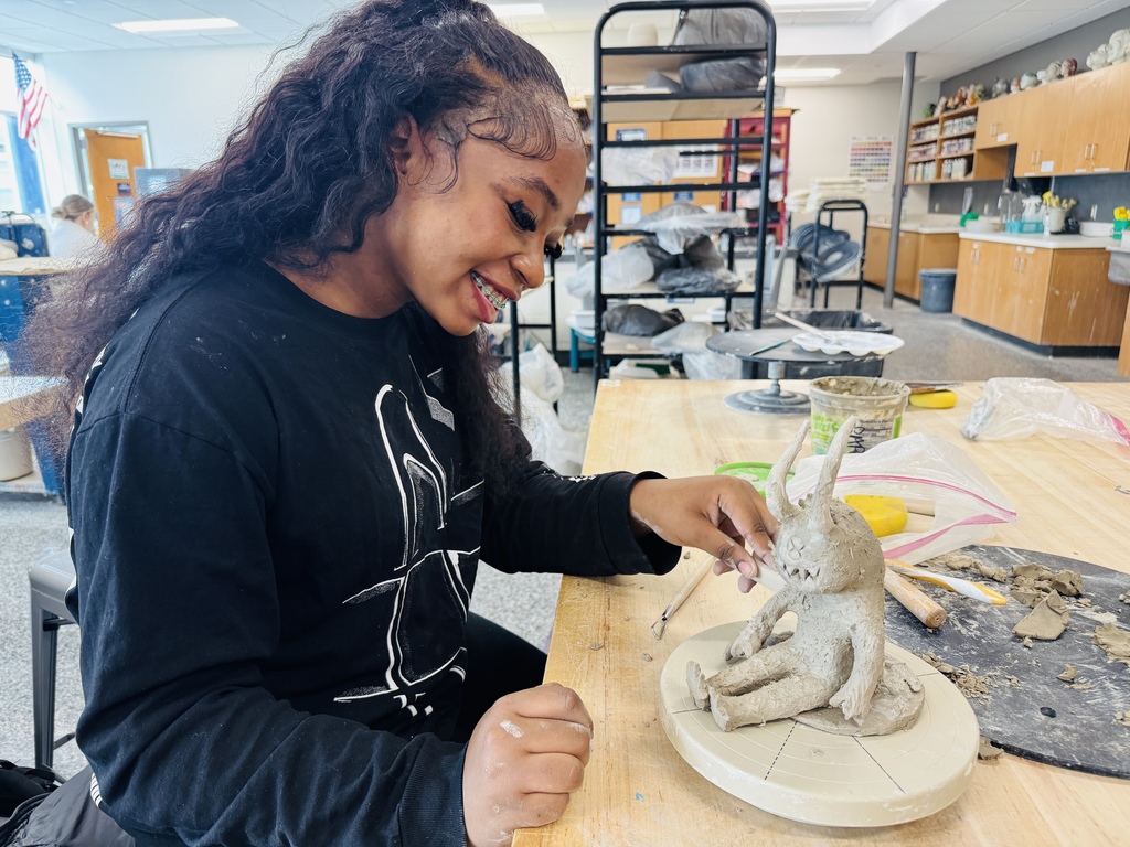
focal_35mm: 24
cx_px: 565
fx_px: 783
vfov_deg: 56.8
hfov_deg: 71.6
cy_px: 424
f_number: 1.78
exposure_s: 1/120
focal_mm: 6.76
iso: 200
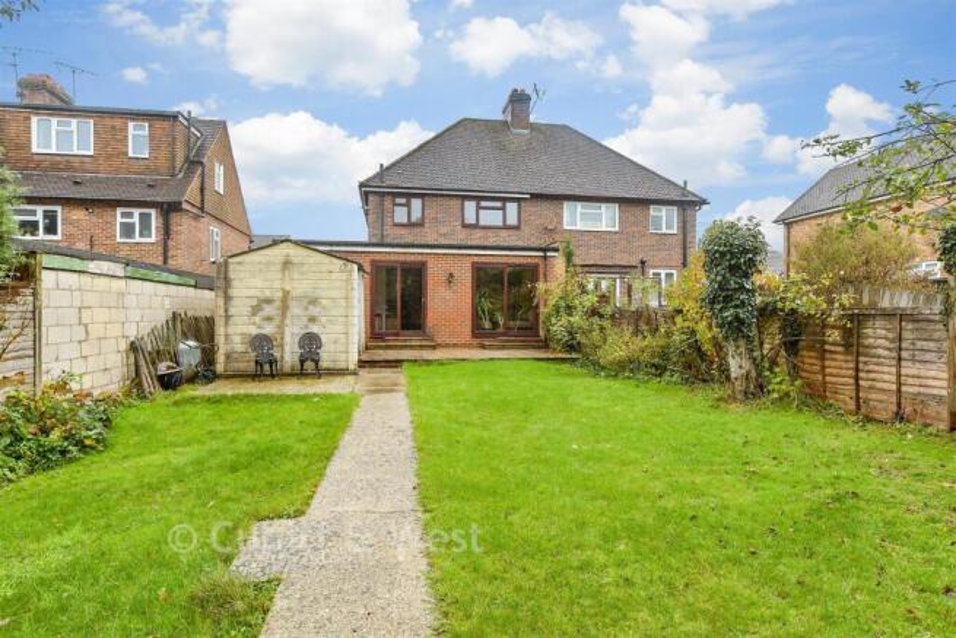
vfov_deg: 64.6
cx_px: 478
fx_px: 505
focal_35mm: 19
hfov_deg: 86.9
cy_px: 319
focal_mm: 13
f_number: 8
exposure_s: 1/13
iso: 160
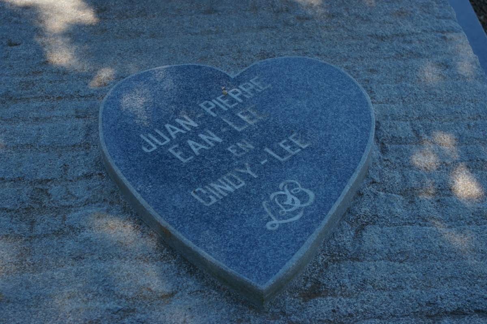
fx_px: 1115
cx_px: 244
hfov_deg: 24.6
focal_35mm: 82
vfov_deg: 16.5
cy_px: 162
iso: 200
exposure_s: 1/125
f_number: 5.6
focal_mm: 55
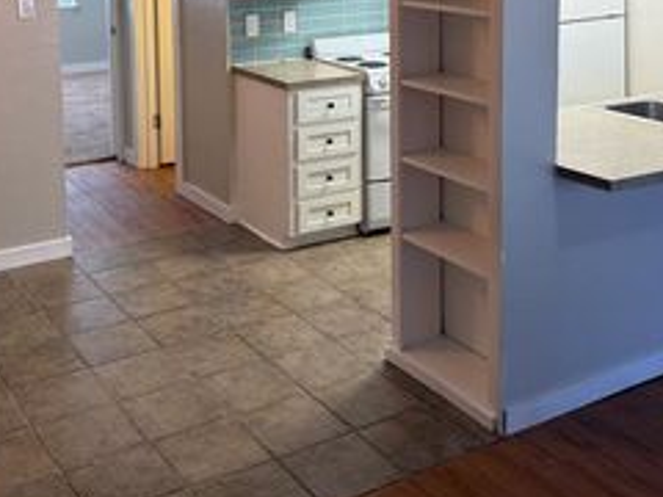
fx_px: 958
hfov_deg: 38.1
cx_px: 298
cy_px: 12
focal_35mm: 50
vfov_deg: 27.6
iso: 160
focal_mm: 6.76
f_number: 1.78
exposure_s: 1/120
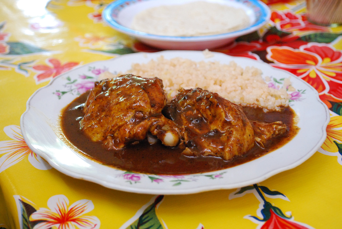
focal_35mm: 60
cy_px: 114
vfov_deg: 22.7
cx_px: 171
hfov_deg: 33.4
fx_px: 571
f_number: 5.3
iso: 1600
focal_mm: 40
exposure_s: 1/25
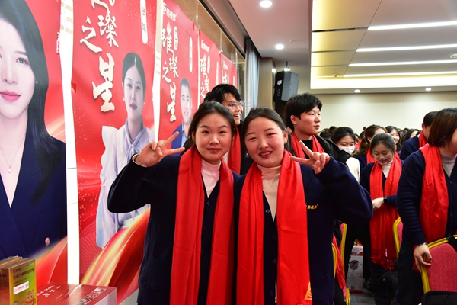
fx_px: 381
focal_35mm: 30
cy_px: 152
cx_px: 228
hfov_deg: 61.9
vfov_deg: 43.6
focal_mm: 30
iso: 5000
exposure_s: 1/100
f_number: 6.3
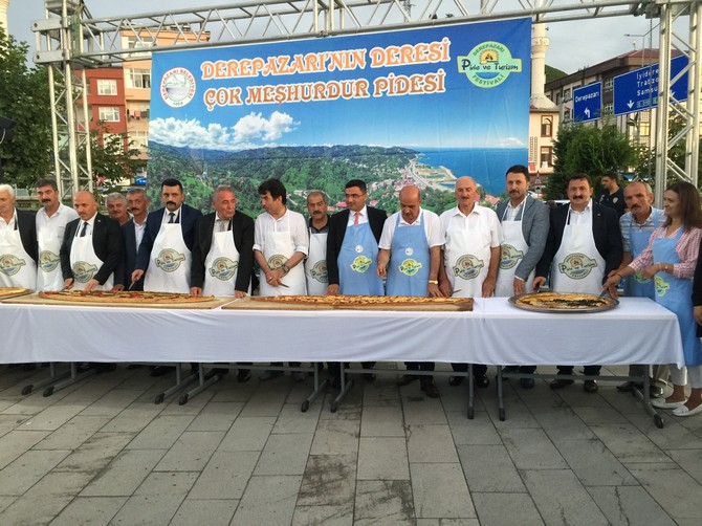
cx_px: 351
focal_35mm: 29
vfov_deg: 48.2
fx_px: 588
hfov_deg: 61.7
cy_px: 263
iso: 64
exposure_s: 1/33
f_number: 2.2
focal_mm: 4.15
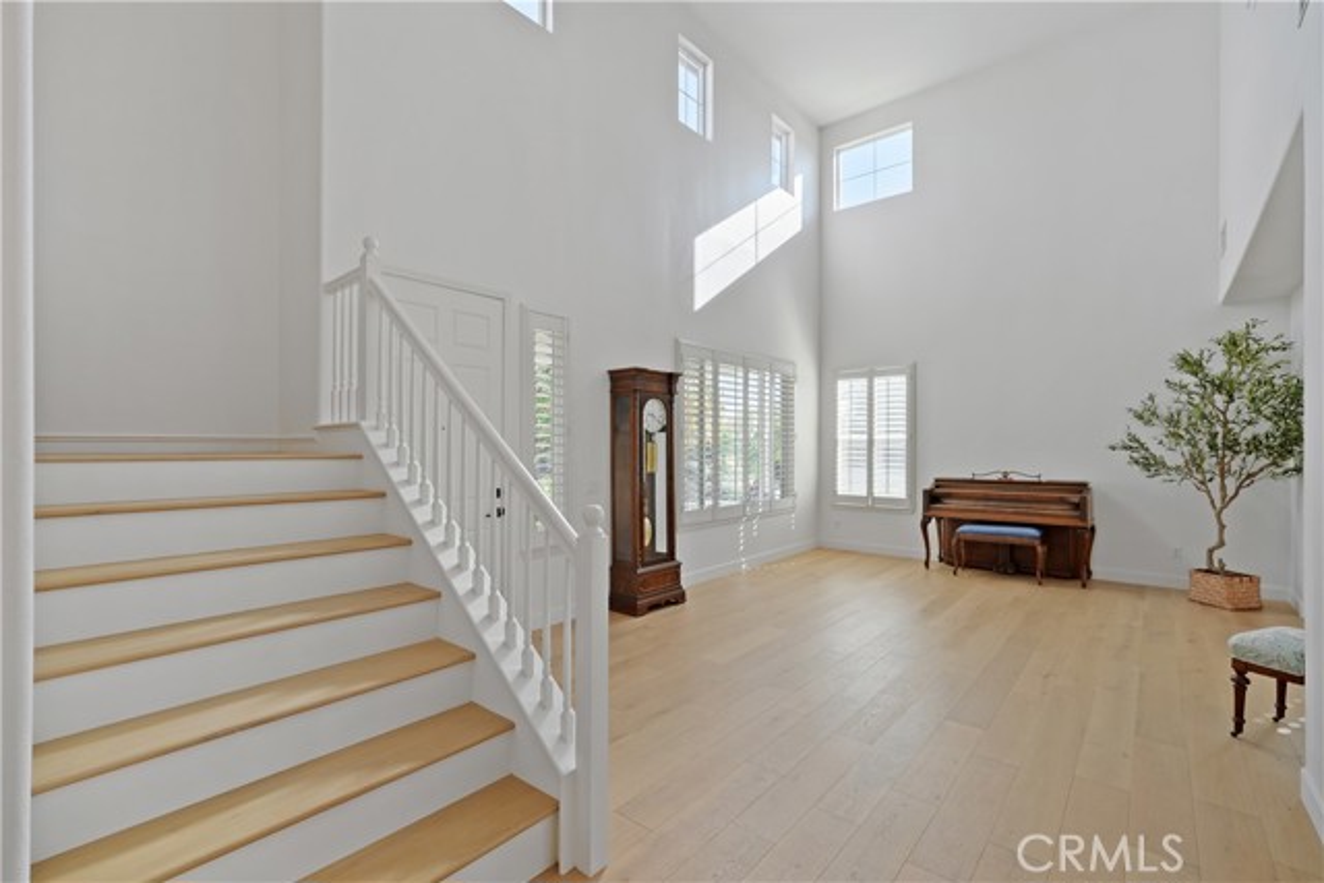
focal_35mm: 16
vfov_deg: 73.8
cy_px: 442
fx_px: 589
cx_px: 662
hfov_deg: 96.7
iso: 200
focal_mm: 16
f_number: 4
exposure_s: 1/15
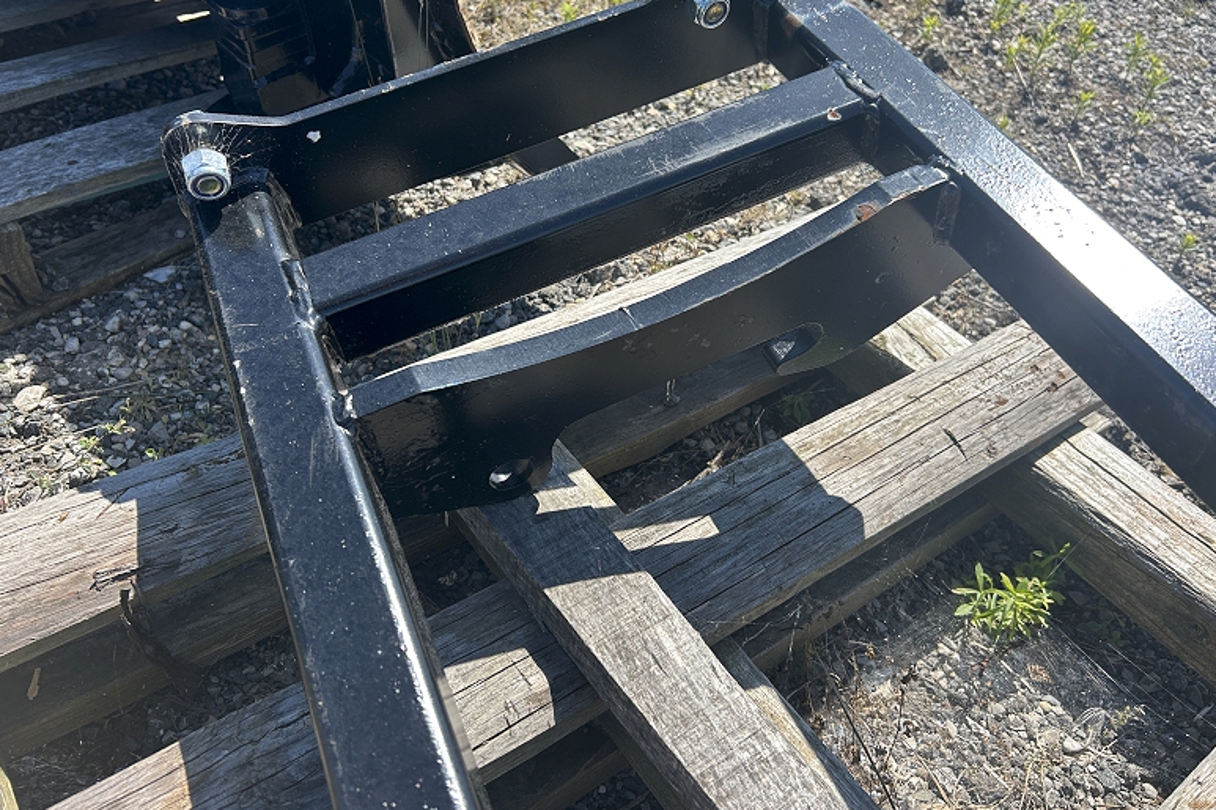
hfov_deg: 65.5
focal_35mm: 28
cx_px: 618
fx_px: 946
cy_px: 376
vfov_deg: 46.3
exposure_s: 1/1972
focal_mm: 5.7
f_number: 1.5
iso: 50
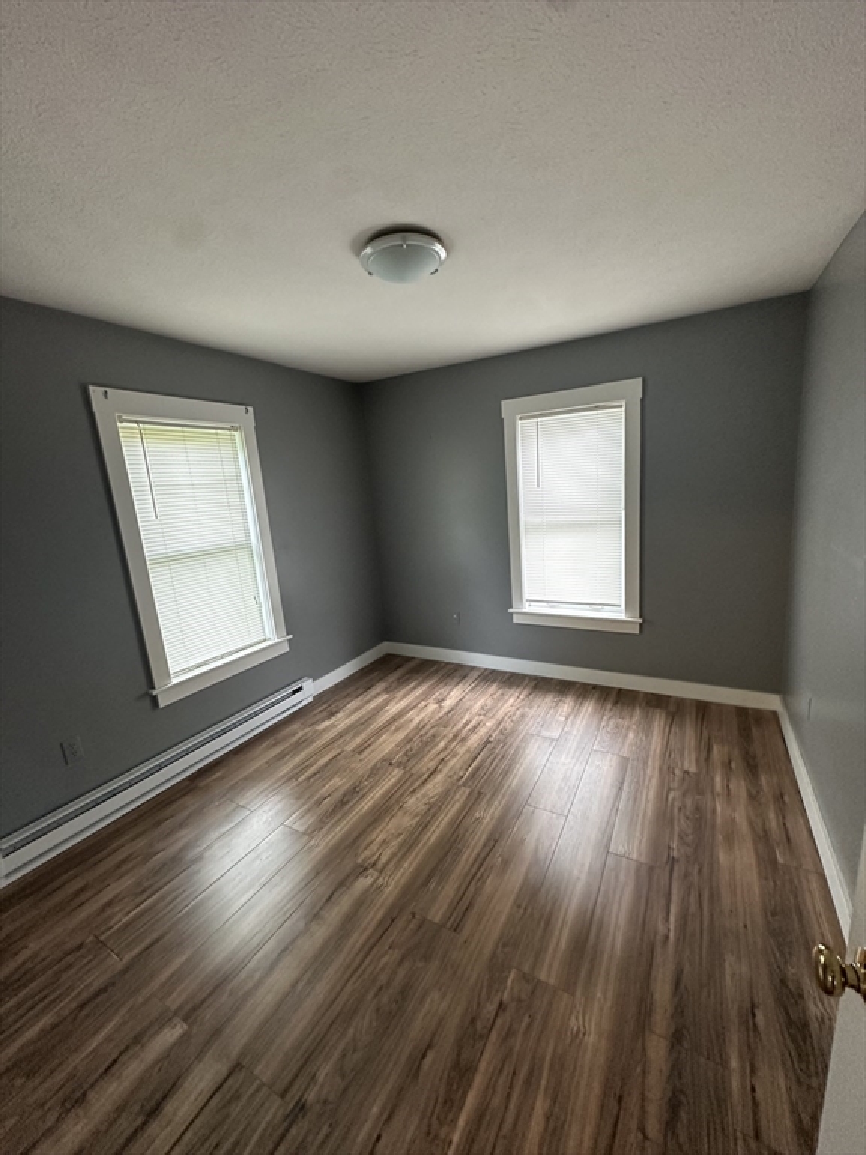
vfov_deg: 102.1
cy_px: 578
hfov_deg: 85.7
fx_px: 467
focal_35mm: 14
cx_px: 433
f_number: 2.2
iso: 320
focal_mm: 2.22
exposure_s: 1/78
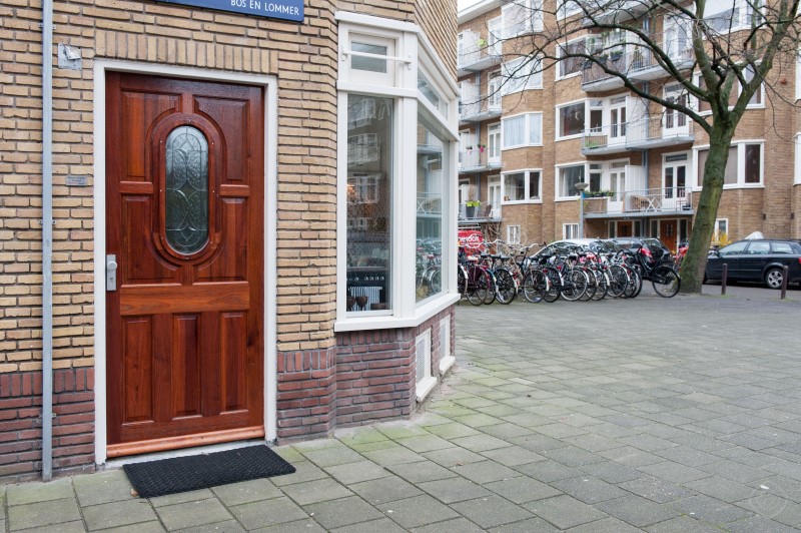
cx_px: 400
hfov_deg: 58.8
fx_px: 711
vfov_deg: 41.0
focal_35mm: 32
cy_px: 266
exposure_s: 1/125
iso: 560
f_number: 6.7
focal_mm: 32
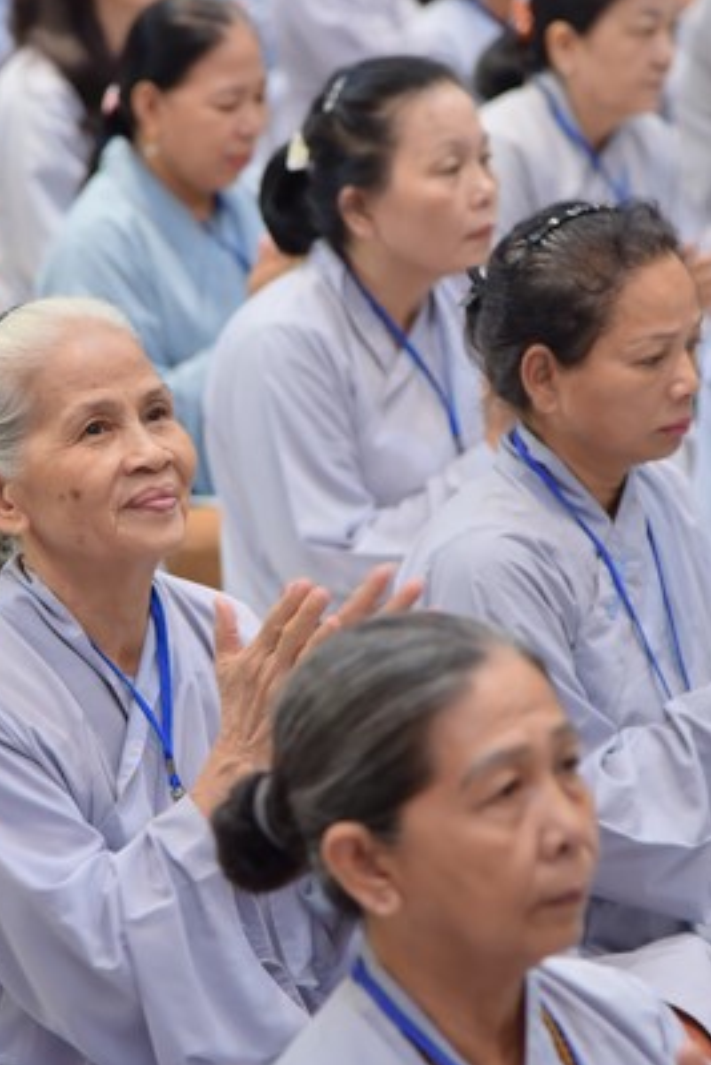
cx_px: 197
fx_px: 5771
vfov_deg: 10.5
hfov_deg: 7.0
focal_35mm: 195
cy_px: 618
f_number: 4.5
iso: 1000
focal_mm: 120
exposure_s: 1/80
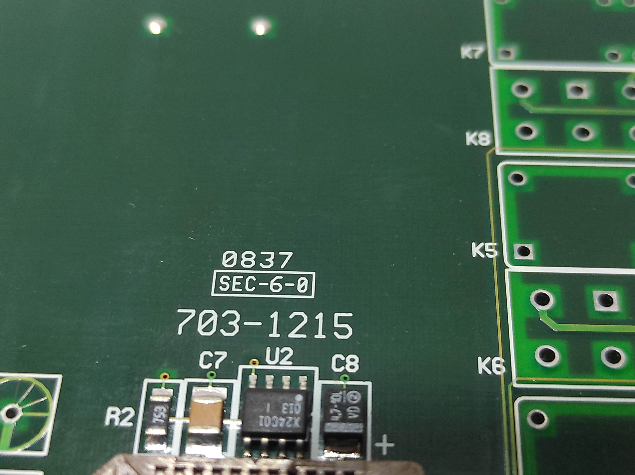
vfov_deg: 53.0
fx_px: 477
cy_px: 230
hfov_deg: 67.3
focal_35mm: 26
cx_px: 328
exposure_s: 1/33
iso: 722
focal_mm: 5.43
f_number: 1.89
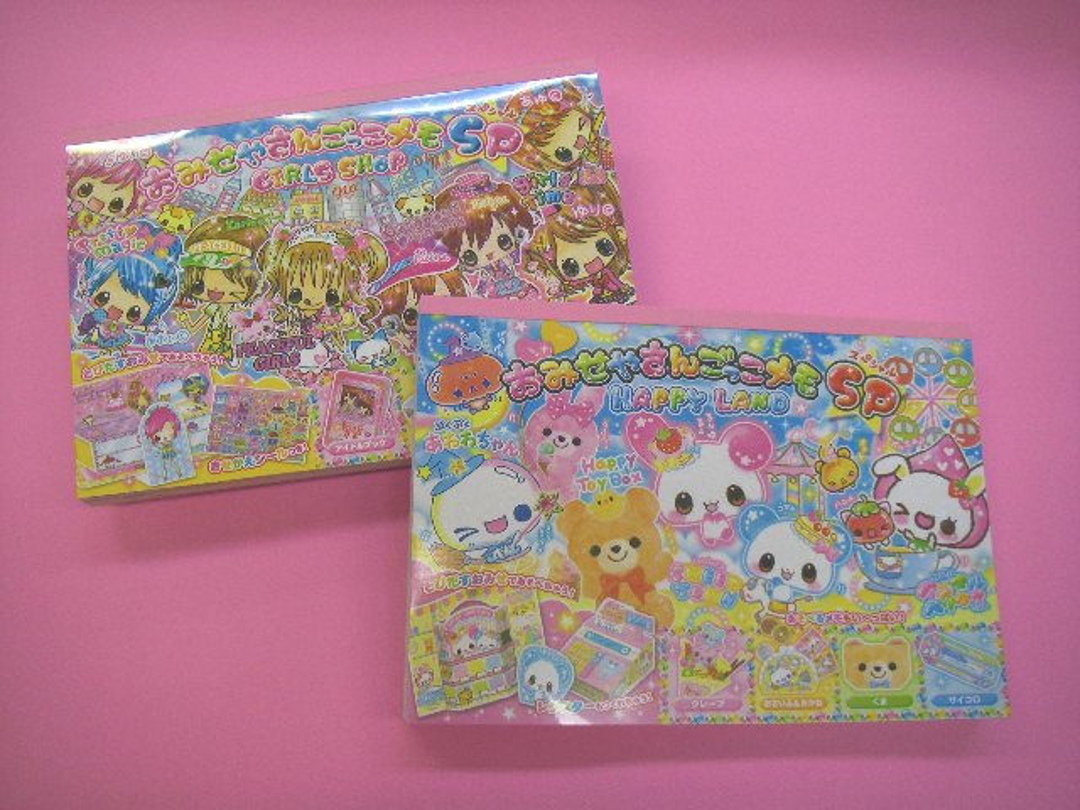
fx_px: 1186
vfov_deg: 37.7
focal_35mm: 38
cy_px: 405
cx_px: 540
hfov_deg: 49.0
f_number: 3.3
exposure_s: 1/50
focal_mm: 6.3
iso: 64
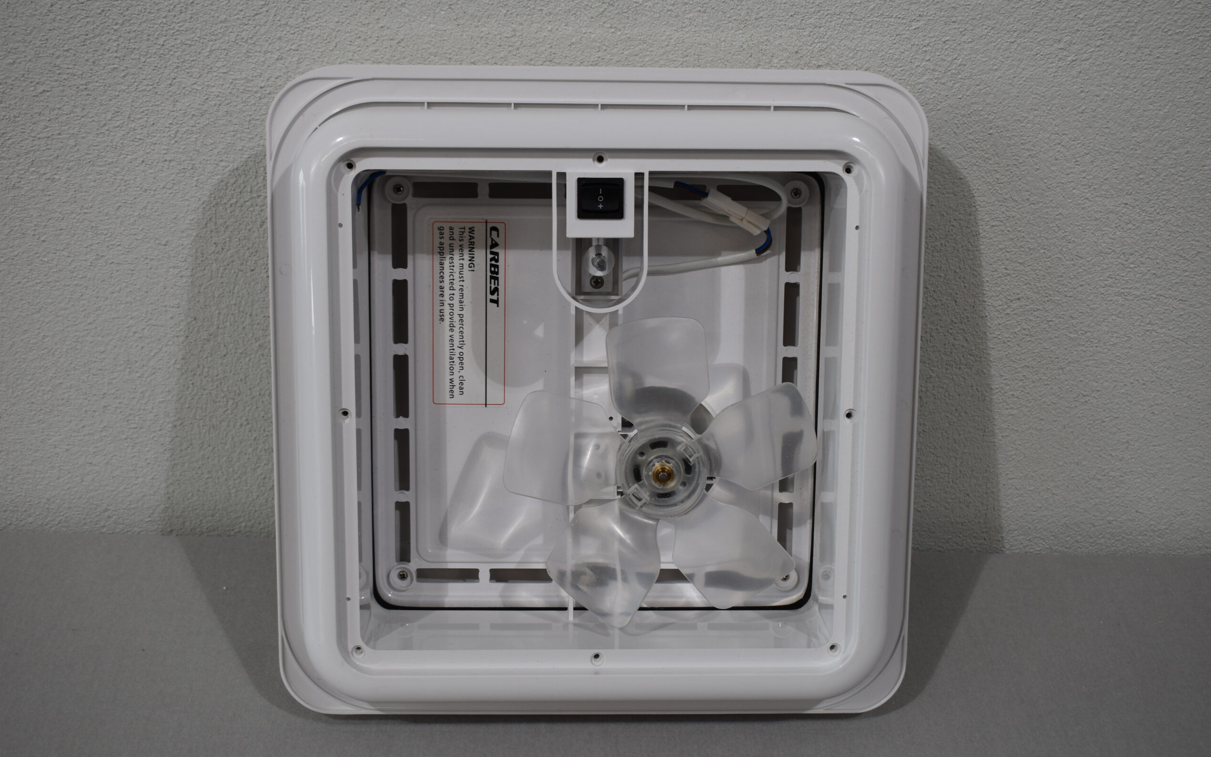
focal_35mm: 43
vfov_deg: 29.9
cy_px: 384
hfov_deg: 46.2
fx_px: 1419
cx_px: 606
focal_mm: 28
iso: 200
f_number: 5.6
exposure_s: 1/125
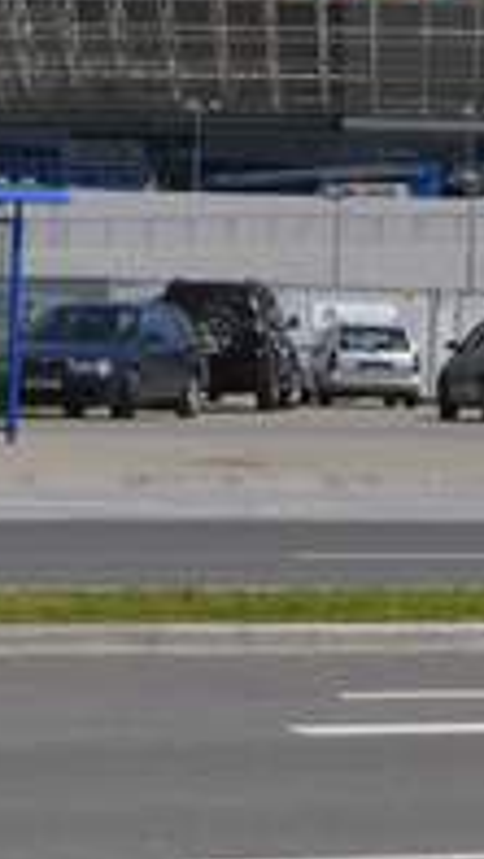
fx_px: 3783
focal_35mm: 166
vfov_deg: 12.6
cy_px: -222
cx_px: 419
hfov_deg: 7.3
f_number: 7.1
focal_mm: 26
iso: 400
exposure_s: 1/2000
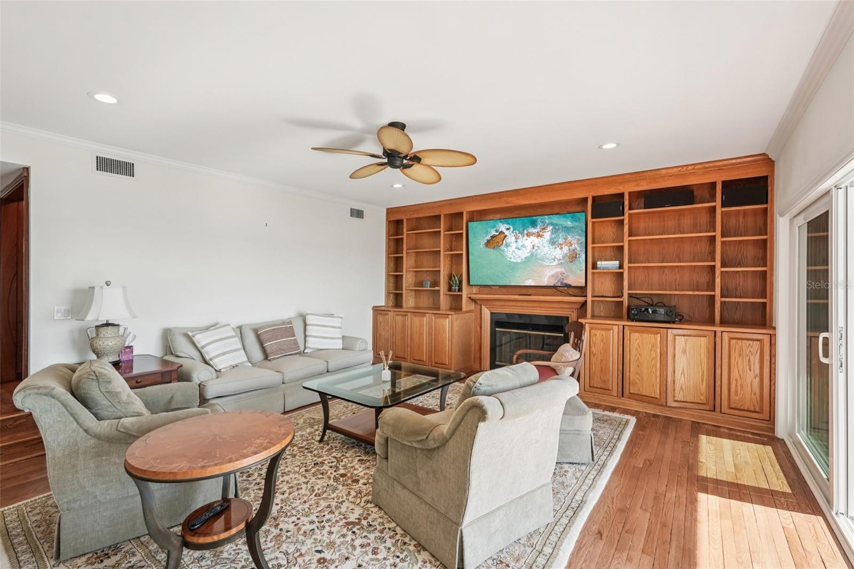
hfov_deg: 96.7
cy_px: 284
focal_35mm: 16
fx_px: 379
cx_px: 427
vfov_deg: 73.7
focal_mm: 16
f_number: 8
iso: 400
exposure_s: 1/40
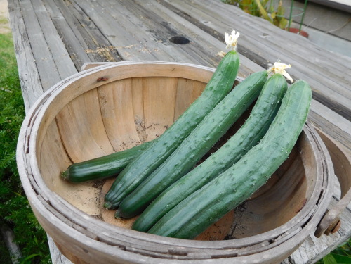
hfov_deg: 69.4
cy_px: 132
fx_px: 253
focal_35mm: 25
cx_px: 176
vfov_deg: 54.9
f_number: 3.4
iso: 125
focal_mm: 4.5
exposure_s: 1/80
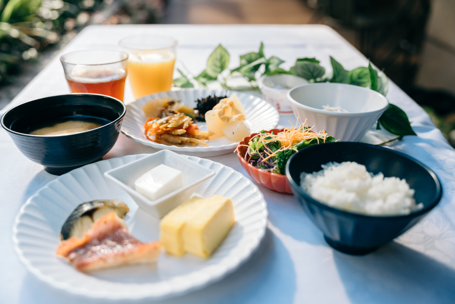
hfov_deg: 54.4
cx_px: 228
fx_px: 442
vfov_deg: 37.9
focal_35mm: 35
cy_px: 152
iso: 100
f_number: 2.8
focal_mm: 35
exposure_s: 1/200
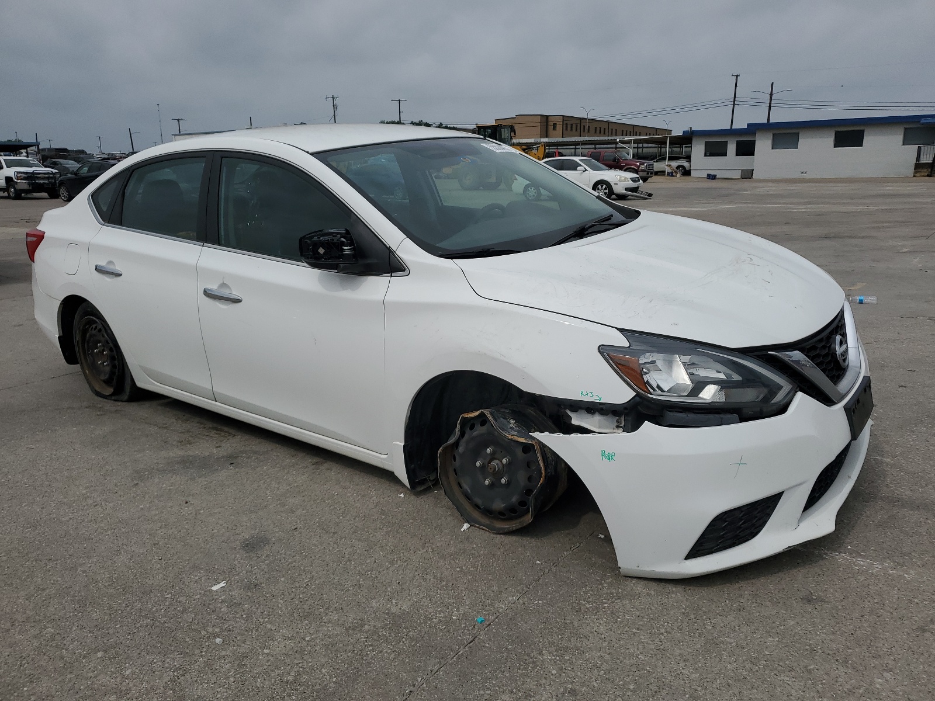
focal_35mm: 26
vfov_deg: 53.1
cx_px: 468
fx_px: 702
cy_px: 350
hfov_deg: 67.3
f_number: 1.5
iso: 50
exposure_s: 1/10000
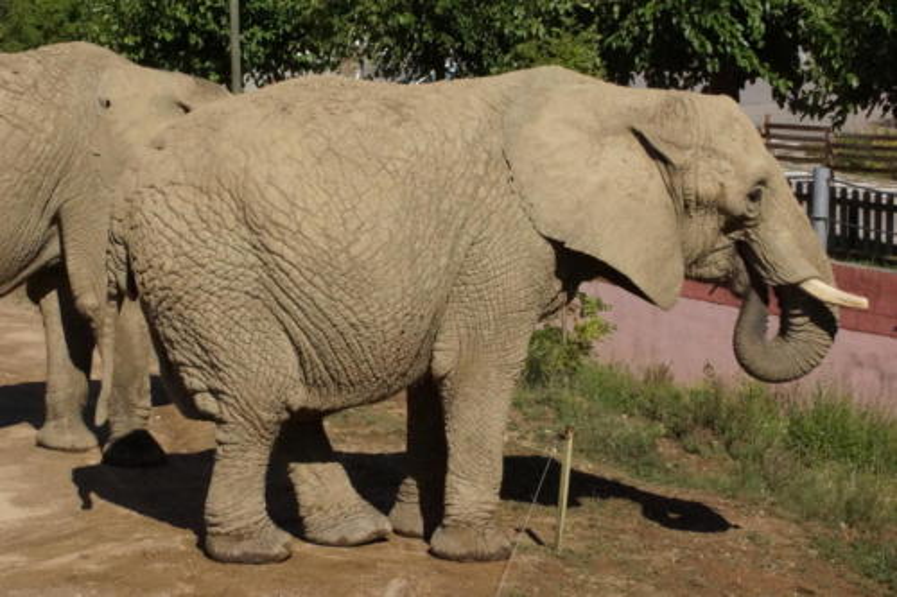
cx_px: 448
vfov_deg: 13.0
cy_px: 298
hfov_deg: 19.5
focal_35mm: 105
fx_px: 2615
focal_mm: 70
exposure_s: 1/3200
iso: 6400
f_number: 20
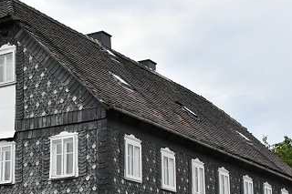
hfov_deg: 22.6
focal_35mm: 90
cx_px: 104
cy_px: 162
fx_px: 730
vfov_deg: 15.1
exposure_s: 1/8000
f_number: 10
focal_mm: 32
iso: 3200
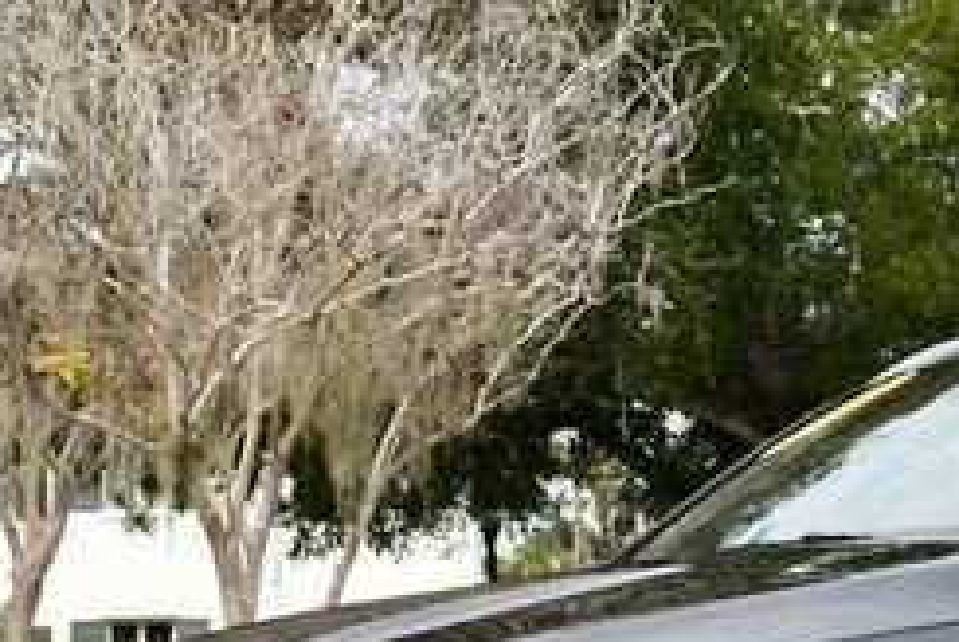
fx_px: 3200
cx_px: 1092
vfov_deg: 11.3
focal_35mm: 120
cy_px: 712
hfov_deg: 16.5
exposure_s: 1/250
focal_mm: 23
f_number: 7.1
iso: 200
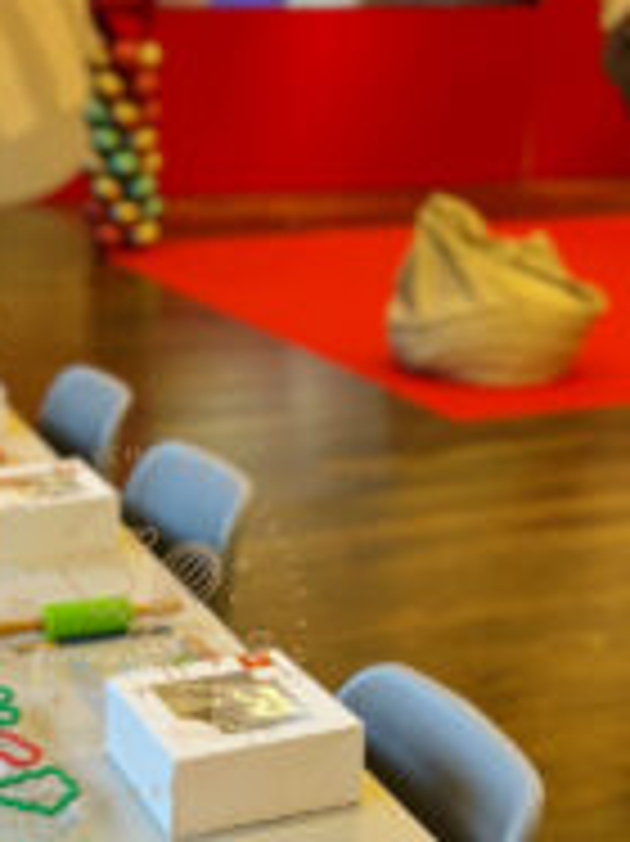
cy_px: 624
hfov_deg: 24.0
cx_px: 133
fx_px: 1458
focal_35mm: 60
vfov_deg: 31.7
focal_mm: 5.7
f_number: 1.5
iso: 100
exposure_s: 1/60
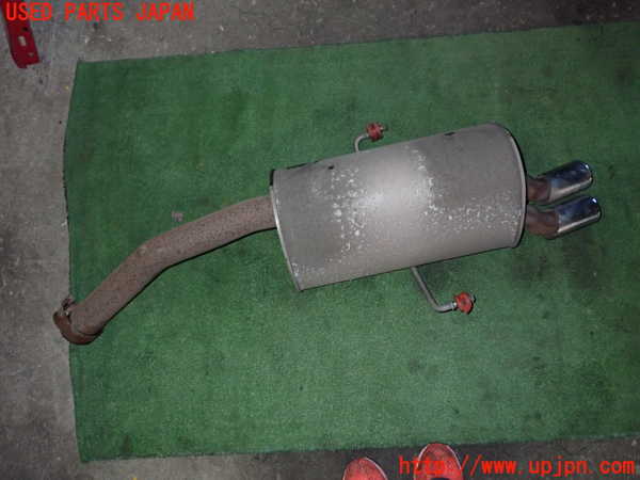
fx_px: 555
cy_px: 240
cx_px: 320
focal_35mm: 30
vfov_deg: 46.8
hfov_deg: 60.0
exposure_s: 1/30
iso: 640
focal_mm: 5.4
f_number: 6.3
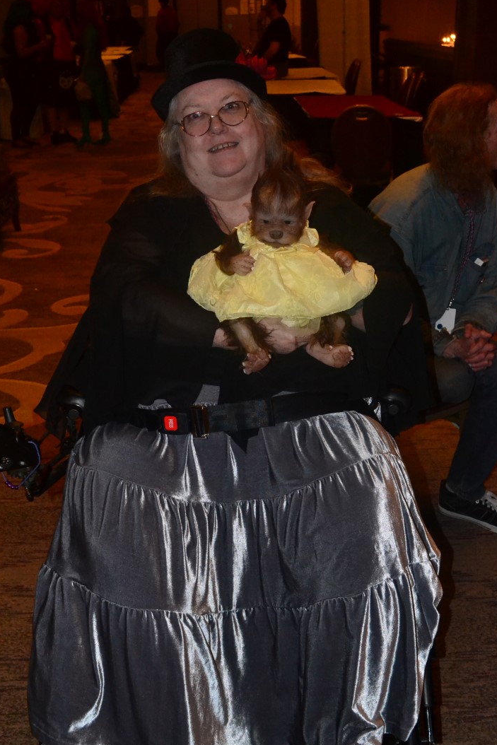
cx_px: 257
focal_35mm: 48
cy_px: 398
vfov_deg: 41.4
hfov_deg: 28.3
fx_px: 984
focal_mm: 29
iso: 3200
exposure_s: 1/60
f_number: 7.1
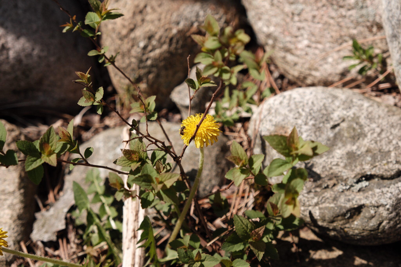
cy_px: 134
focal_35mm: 83
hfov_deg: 24.5
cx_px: 200
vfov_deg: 16.5
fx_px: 924
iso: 500
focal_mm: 55
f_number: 5.6
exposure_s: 1/1300
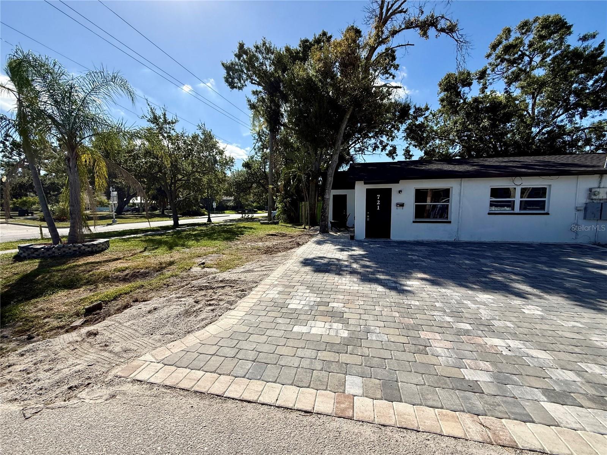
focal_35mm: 14
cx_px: 304
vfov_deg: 85.7
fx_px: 245
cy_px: 228
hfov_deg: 102.1
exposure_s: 1/2976
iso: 64
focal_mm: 2.22
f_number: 2.2
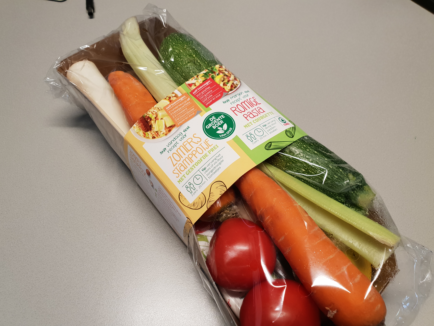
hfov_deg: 67.3
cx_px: 217
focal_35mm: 26
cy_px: 163
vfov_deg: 53.1
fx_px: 326
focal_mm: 4.3
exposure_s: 1/50
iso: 100
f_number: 2.4
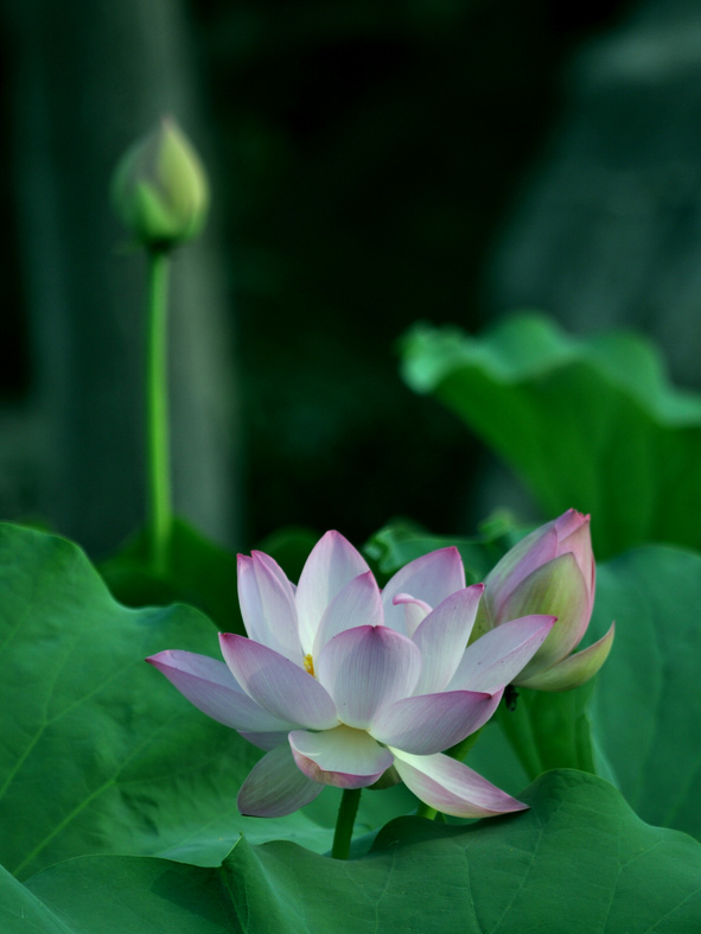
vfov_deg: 4.0
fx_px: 13328
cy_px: 452
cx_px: 352
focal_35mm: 494
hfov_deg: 3.0
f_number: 5.6
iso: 200
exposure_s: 1/500
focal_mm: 300
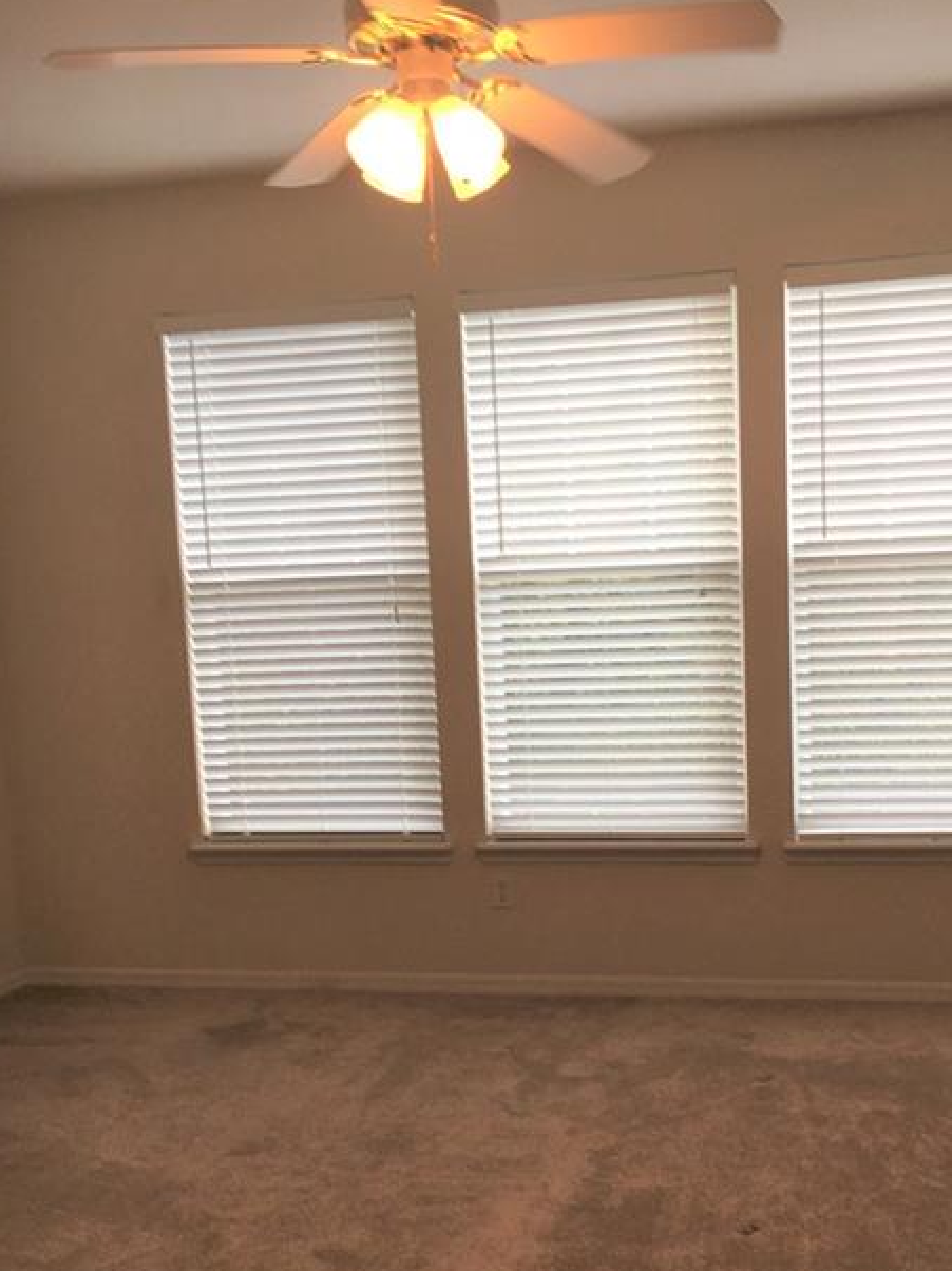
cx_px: 585
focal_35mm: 37
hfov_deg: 38.4
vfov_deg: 49.7
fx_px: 1358
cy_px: 796
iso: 32
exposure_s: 1/60
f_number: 2.2
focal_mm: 4.15
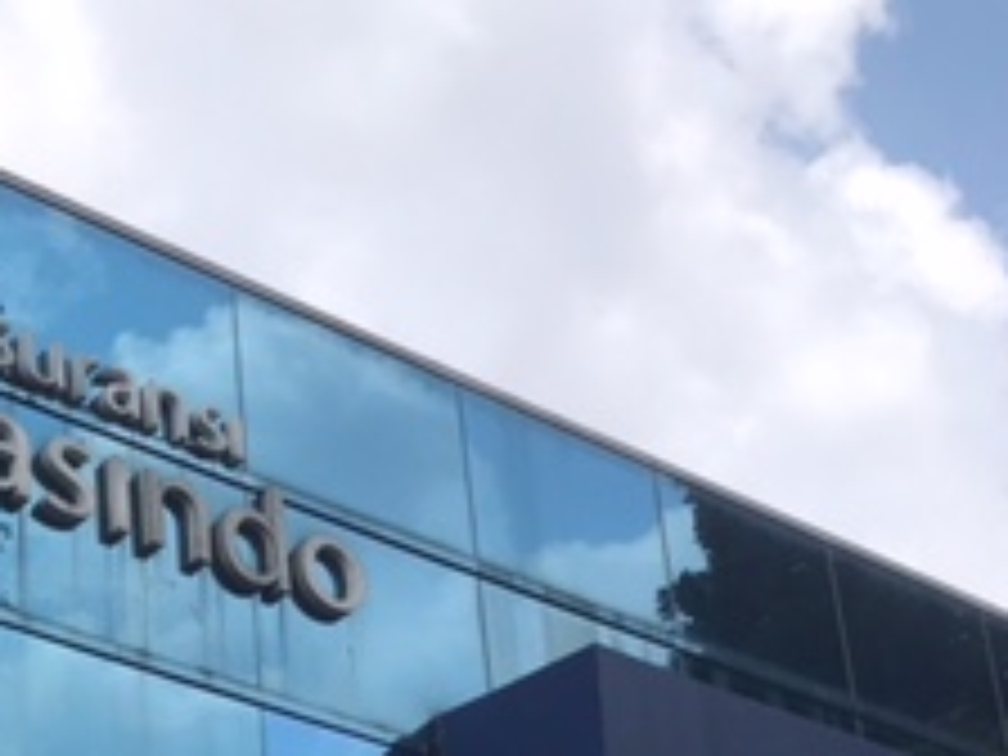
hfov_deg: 24.0
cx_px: 194
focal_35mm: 80
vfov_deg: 17.5
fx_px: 2330
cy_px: 936
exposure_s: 1/2179
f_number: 1.8
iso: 20
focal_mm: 3.99
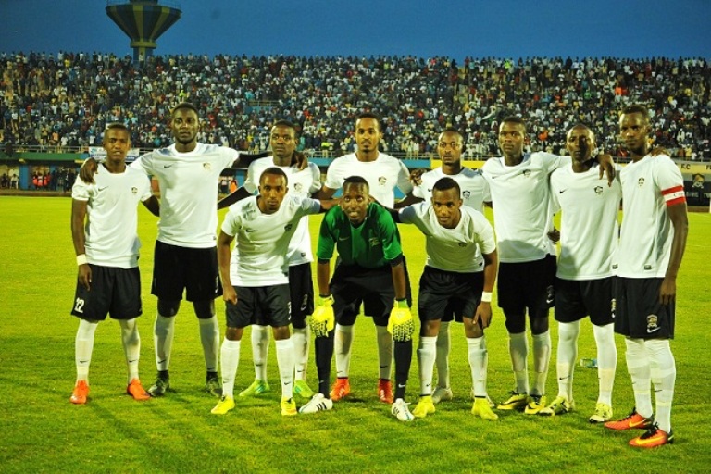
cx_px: 356
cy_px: 237
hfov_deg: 34.5
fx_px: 1145
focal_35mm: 58
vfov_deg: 23.4
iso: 3200
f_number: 4.8
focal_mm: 58
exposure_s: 1/200
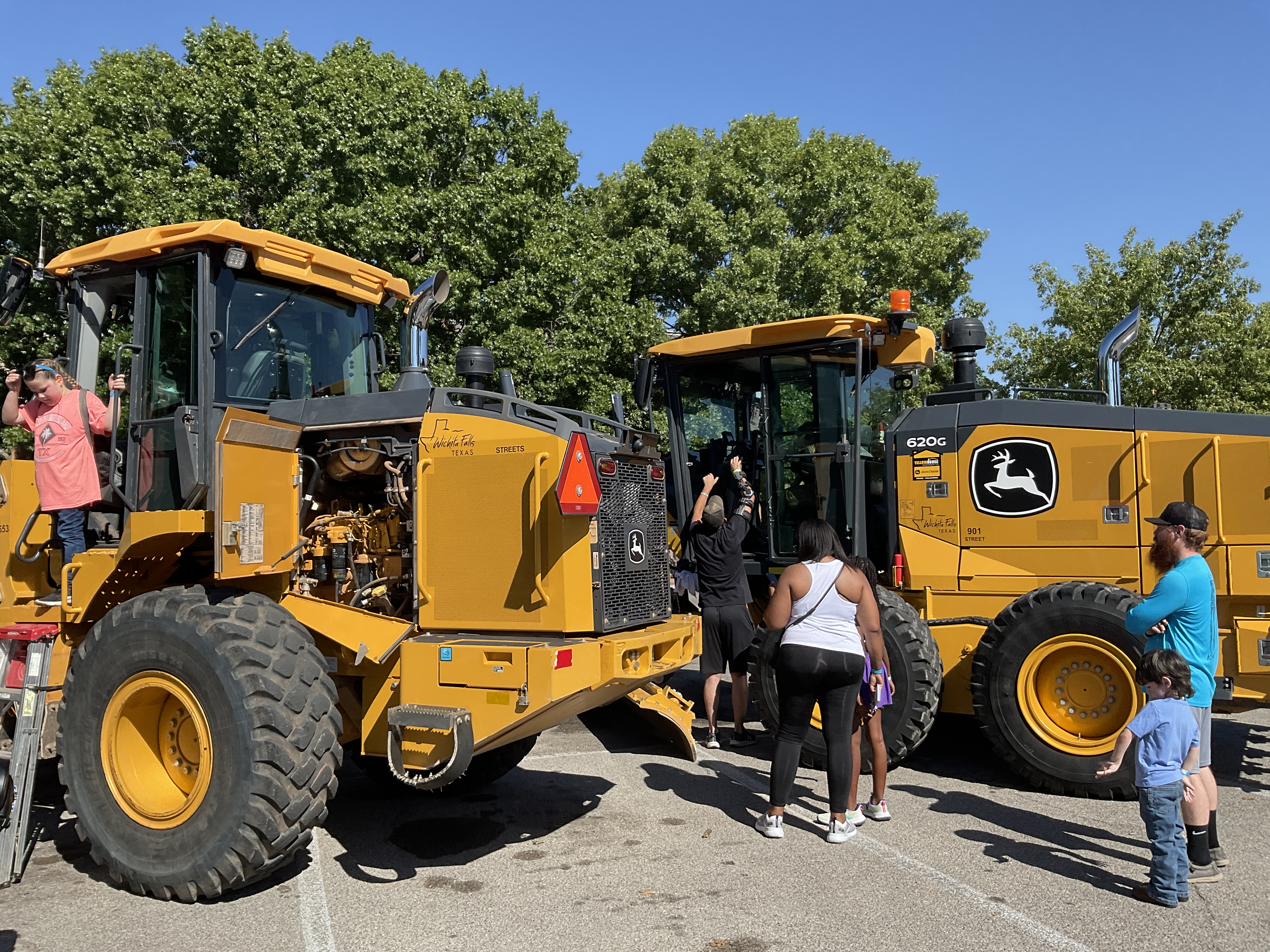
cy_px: 476
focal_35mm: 29
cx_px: 635
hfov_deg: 61.7
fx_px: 1064
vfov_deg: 48.2
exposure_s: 1/1534
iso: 16
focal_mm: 3
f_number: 1.8
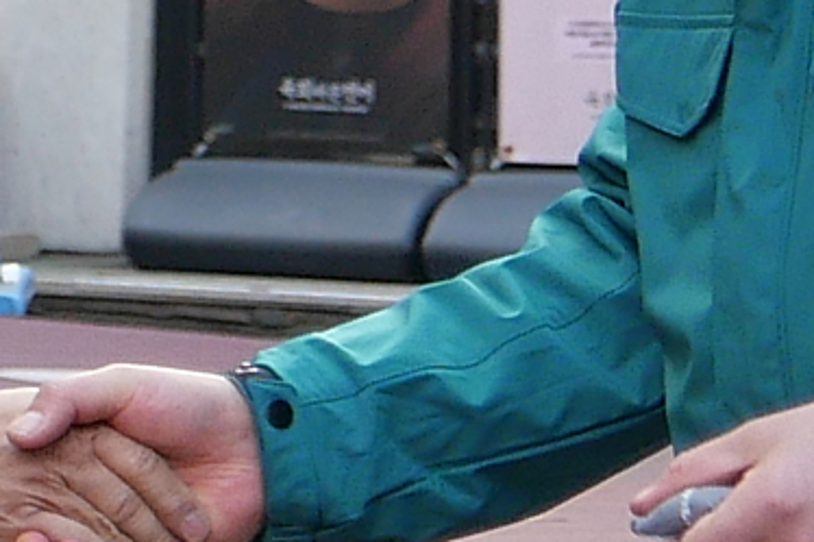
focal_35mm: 802
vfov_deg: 1.7
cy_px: 7
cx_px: 542
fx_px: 18125
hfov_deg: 2.6
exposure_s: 1/125
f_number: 3.5
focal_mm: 34
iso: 200
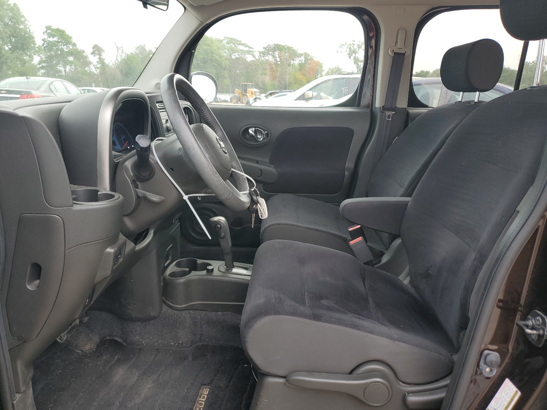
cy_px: 205
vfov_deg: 53.1
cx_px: 274
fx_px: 411
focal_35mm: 26
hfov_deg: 67.3
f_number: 1.5
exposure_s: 1/417
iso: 50
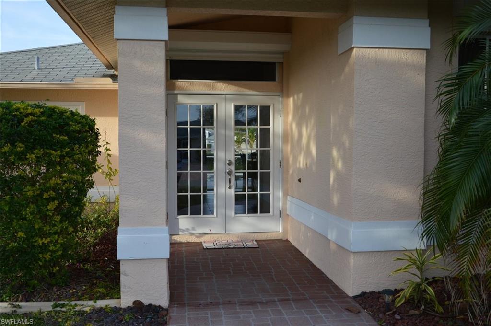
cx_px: 246
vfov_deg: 39.9
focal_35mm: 33
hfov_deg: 57.3
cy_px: 163
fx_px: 450
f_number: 5.6
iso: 100
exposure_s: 1/125
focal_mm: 22
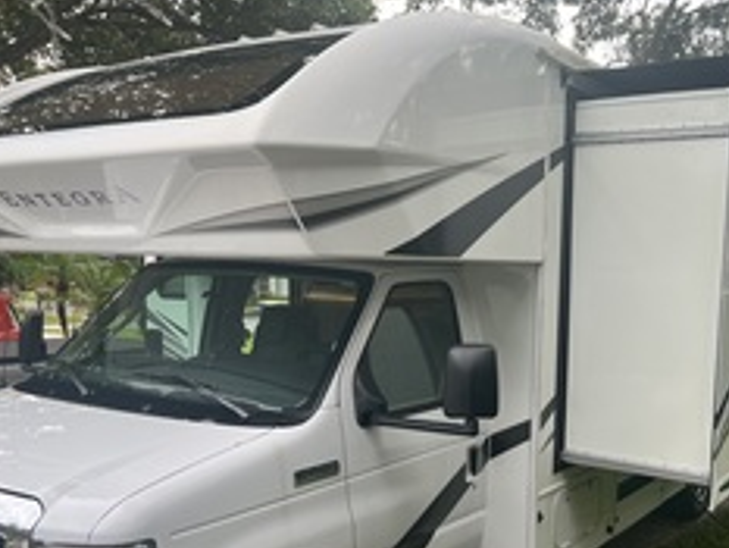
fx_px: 822
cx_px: 469
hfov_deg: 47.3
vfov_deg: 36.5
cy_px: 365
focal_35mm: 39
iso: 40
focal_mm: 5.7
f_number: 1.5
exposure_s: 1/281
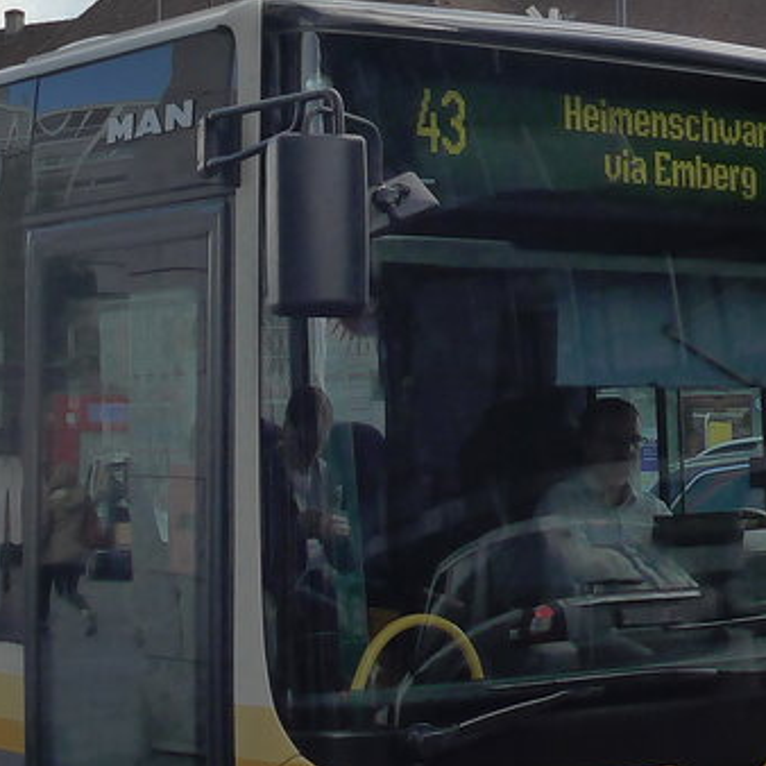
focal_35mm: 91
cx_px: 188
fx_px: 2278
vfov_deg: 19.0
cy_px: 272
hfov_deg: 19.0
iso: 160
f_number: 3.5
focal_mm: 6
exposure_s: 1/800
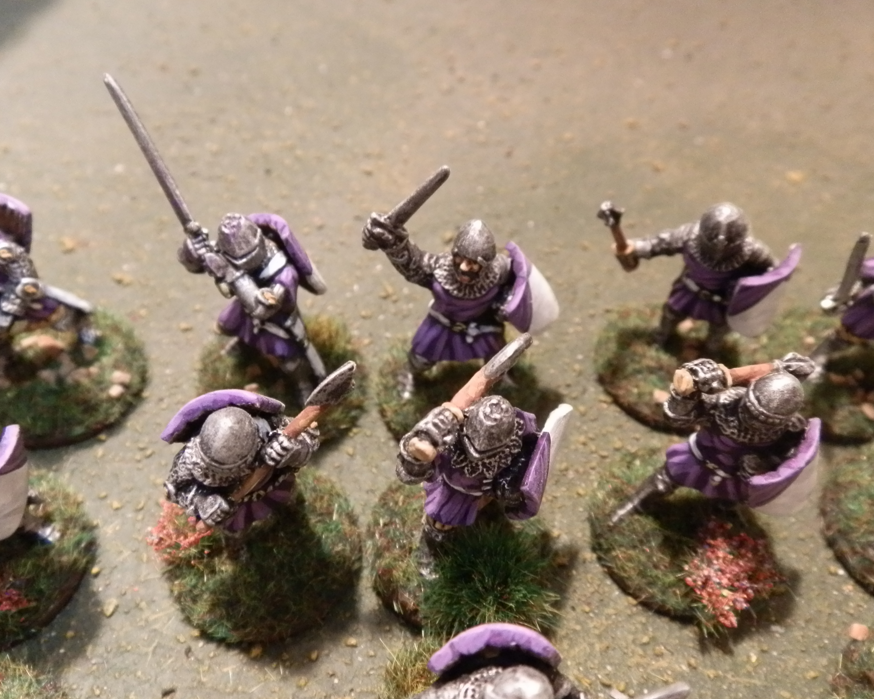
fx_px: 776
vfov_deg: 48.5
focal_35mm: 30
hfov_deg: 58.8
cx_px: 427
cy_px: 348
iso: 400
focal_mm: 5
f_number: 3.1
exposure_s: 1/50
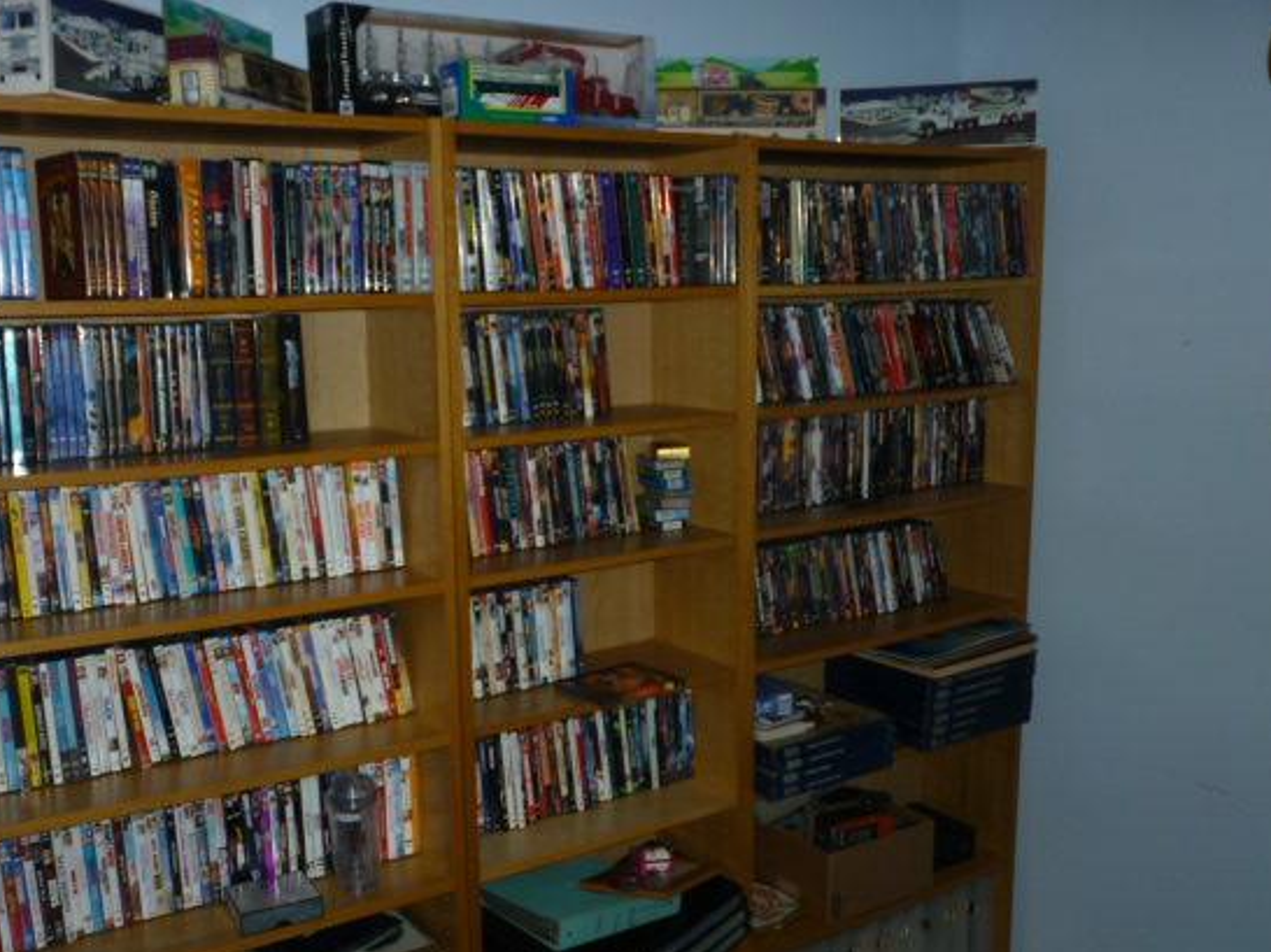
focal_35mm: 34
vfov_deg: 41.6
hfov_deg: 53.8
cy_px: 556
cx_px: 561
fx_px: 1248
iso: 100
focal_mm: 5.2
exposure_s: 1/60
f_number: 3.3
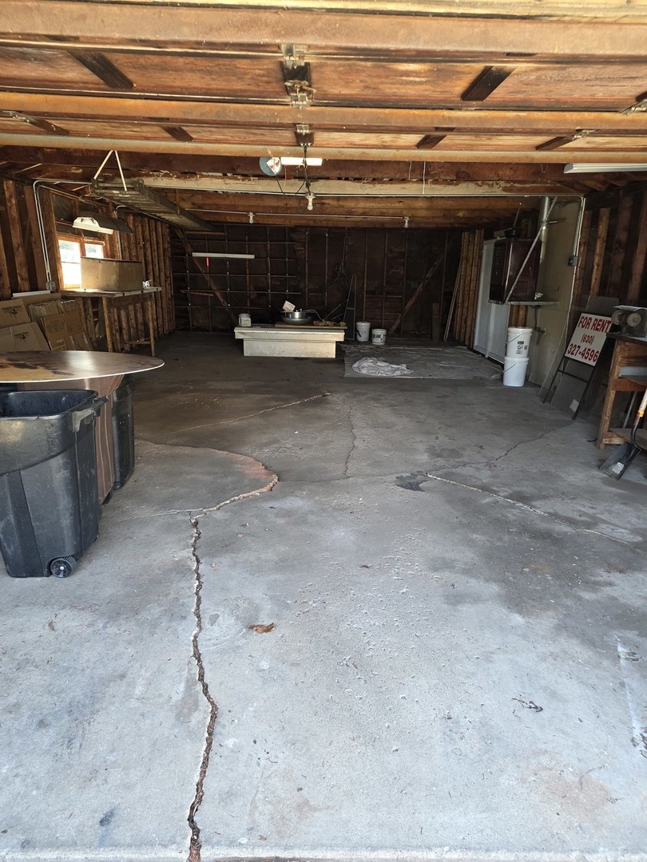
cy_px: 431
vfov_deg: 73.9
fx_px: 573
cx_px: 324
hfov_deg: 58.9
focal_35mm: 23
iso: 200
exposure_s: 1/180
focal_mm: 6.25
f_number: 1.7
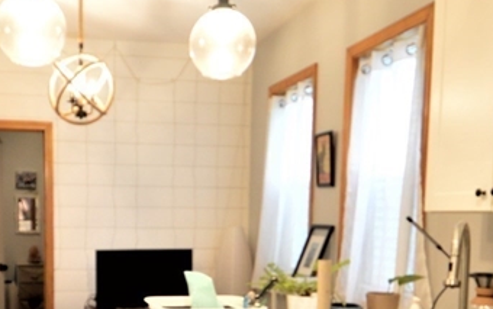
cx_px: 173
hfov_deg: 43.0
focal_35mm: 46
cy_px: 287
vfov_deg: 26.9
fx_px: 618
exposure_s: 1/15
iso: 400
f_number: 3.5
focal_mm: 10
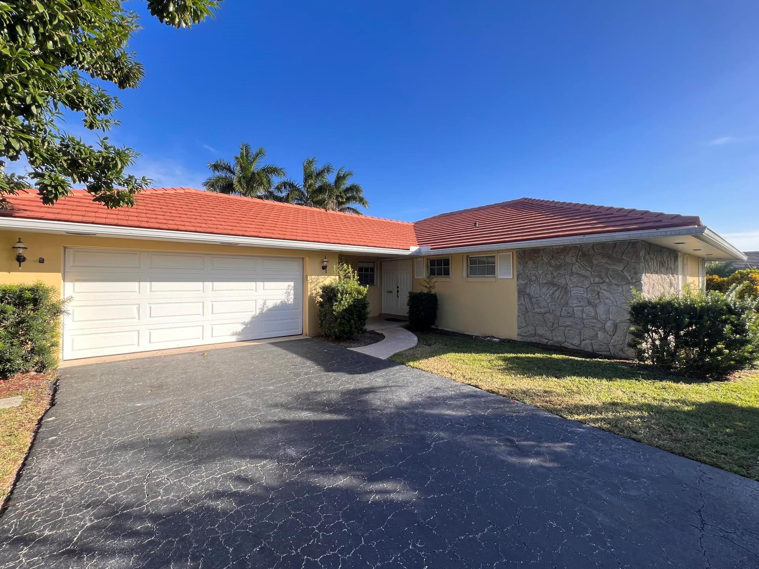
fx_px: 307
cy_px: 271
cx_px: 364
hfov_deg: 102.0
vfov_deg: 85.6
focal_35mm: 14
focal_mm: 1.57
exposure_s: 1/521
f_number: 1.8
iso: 32
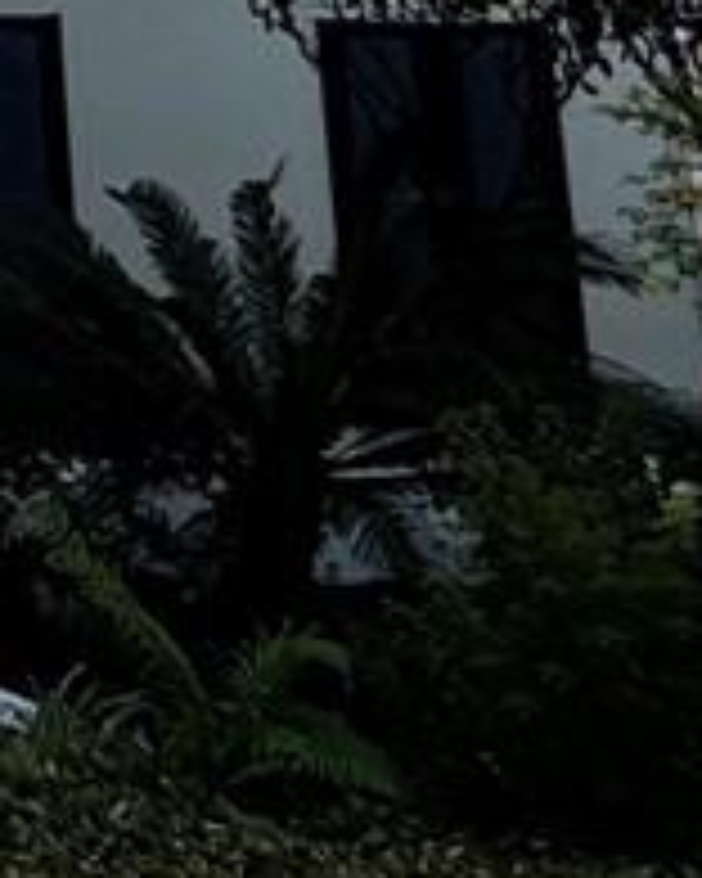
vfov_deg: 15.0
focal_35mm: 112
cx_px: -724
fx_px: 2909
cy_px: -693
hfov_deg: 12.1
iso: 40
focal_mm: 2.22
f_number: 2.2
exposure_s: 1/252
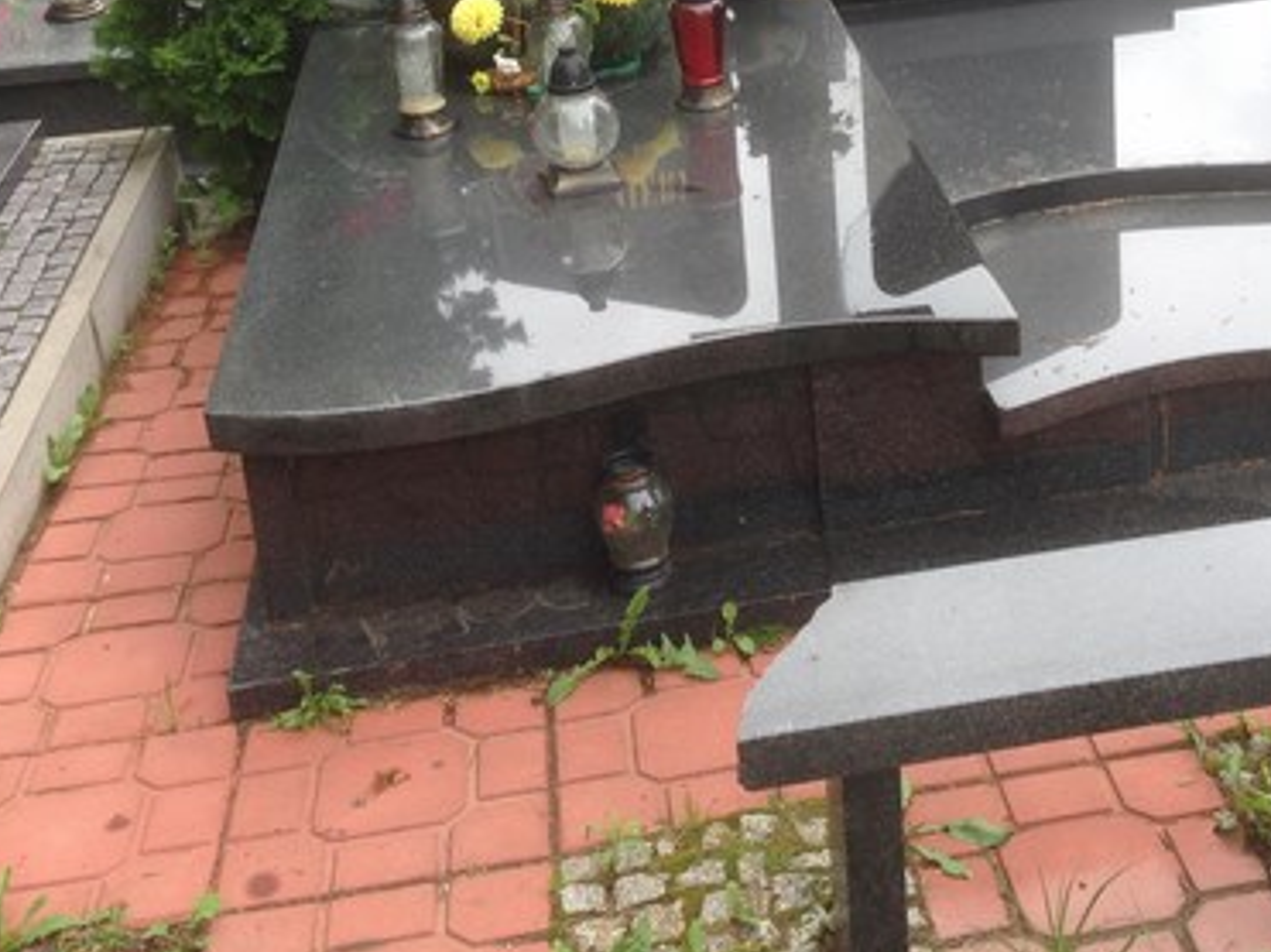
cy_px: 140
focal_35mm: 57
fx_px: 2092
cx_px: 877
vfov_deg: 25.1
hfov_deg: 33.4
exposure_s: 1/222
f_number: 2.4
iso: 50
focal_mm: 4.12
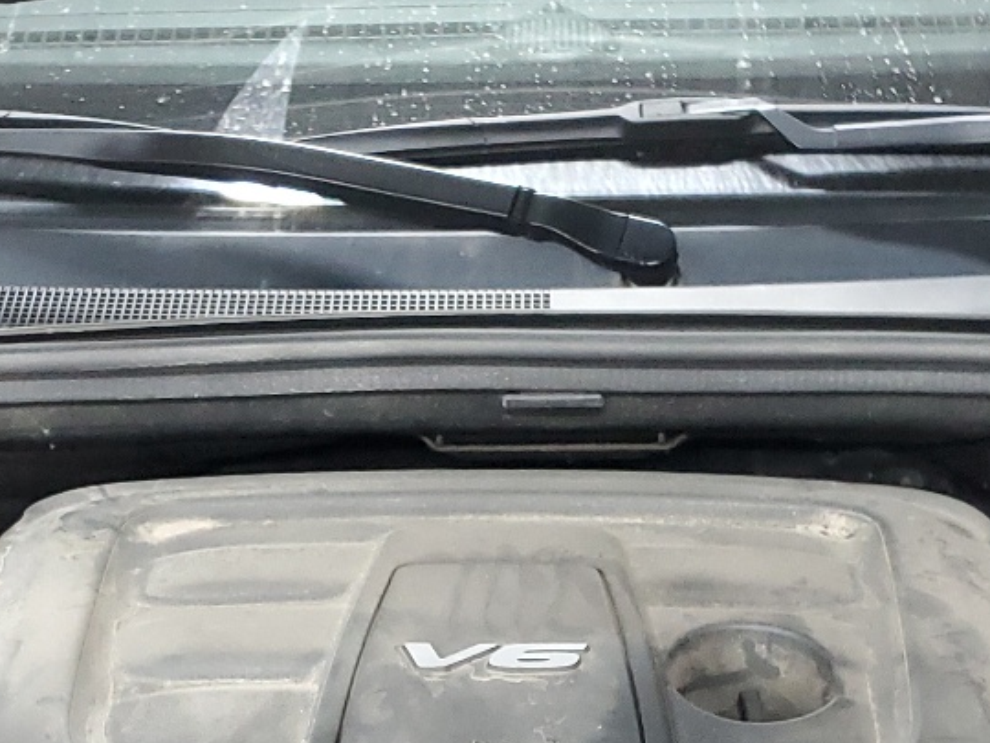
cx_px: 578
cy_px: 893
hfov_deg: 25.3
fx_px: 2202
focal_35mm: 77
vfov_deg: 18.2
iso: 334
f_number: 1.5
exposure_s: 1/24
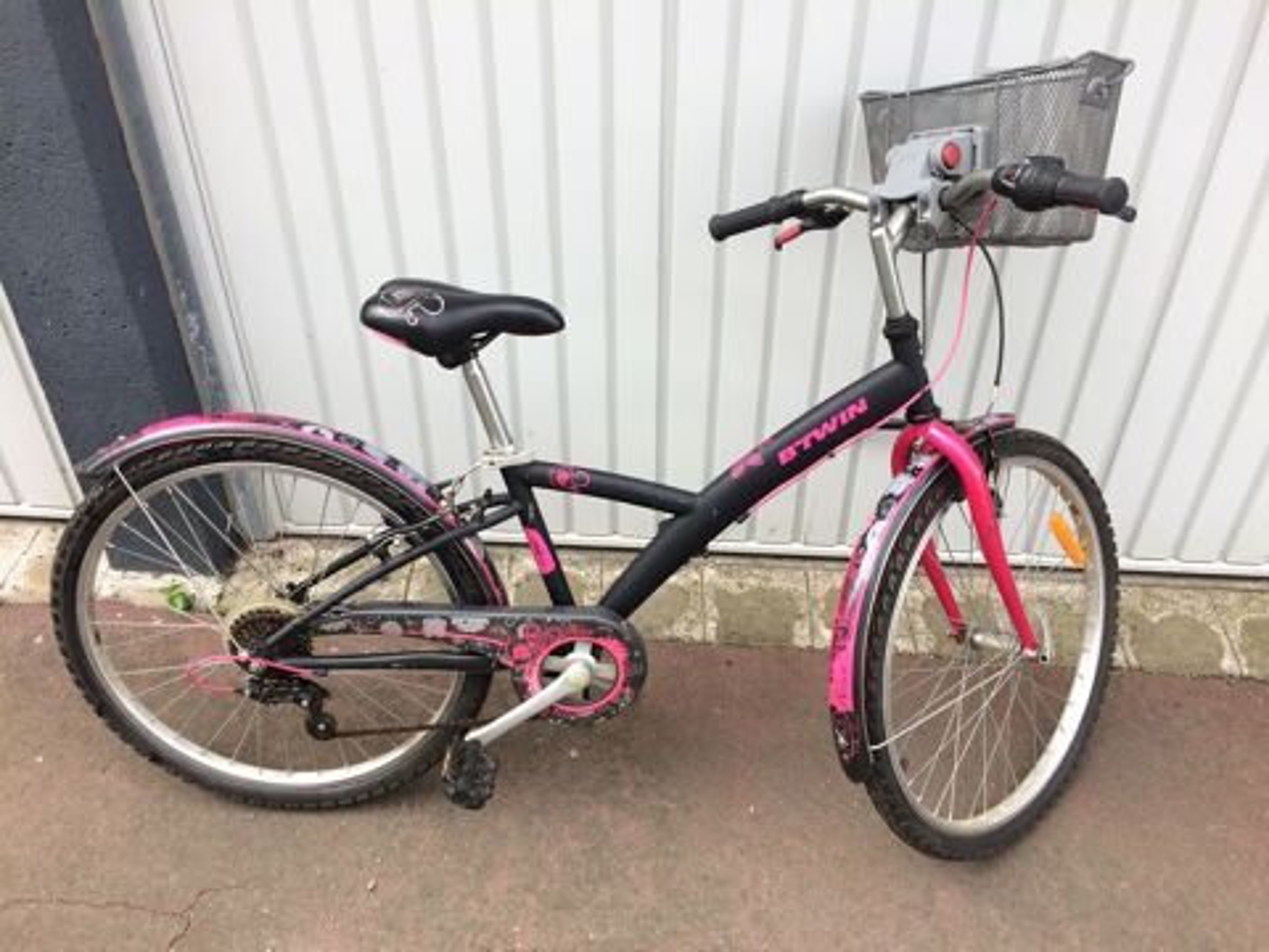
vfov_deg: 48.2
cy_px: 476
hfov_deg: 61.7
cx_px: 634
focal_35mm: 29
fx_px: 1063
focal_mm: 4.15
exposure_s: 1/127
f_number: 2.2
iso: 32
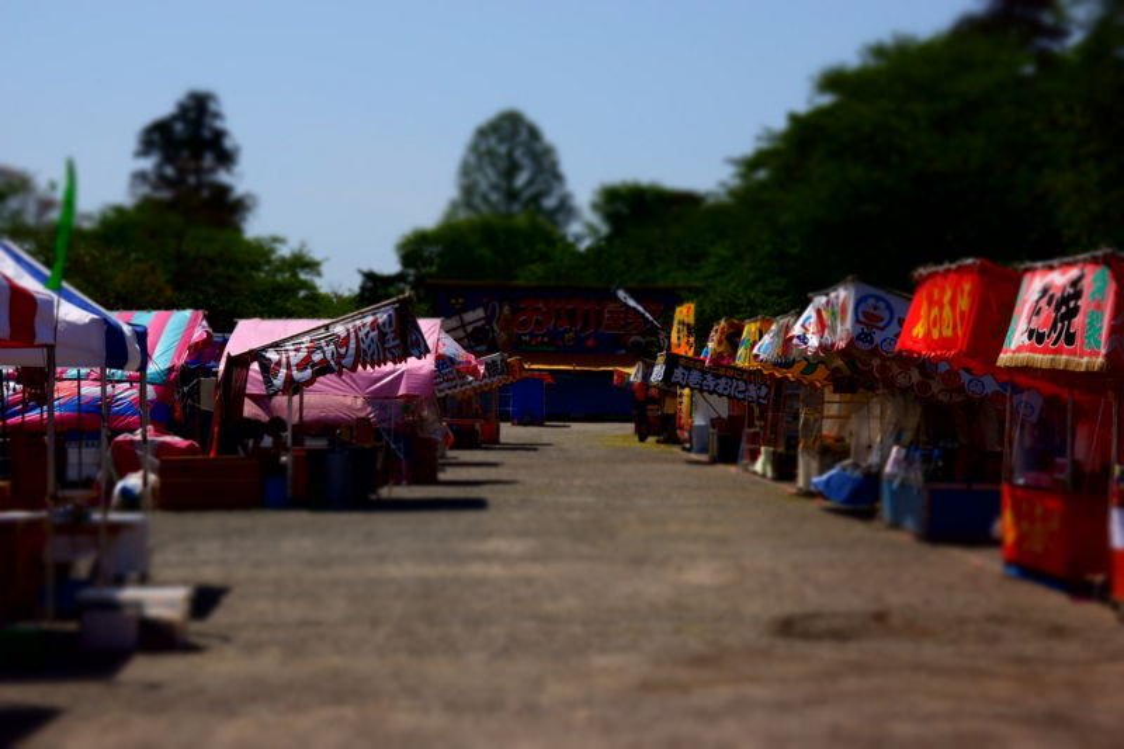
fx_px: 2622
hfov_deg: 24.2
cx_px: 562
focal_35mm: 84
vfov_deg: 16.3
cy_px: 374
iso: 100
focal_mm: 56
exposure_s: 1/500
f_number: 9
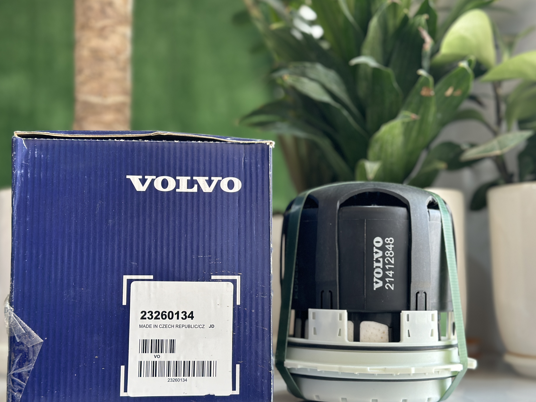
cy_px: 213
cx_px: 269
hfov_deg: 36.2
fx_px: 821
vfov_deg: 27.5
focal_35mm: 53
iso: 100
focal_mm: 6.86
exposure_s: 1/121
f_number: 1.78
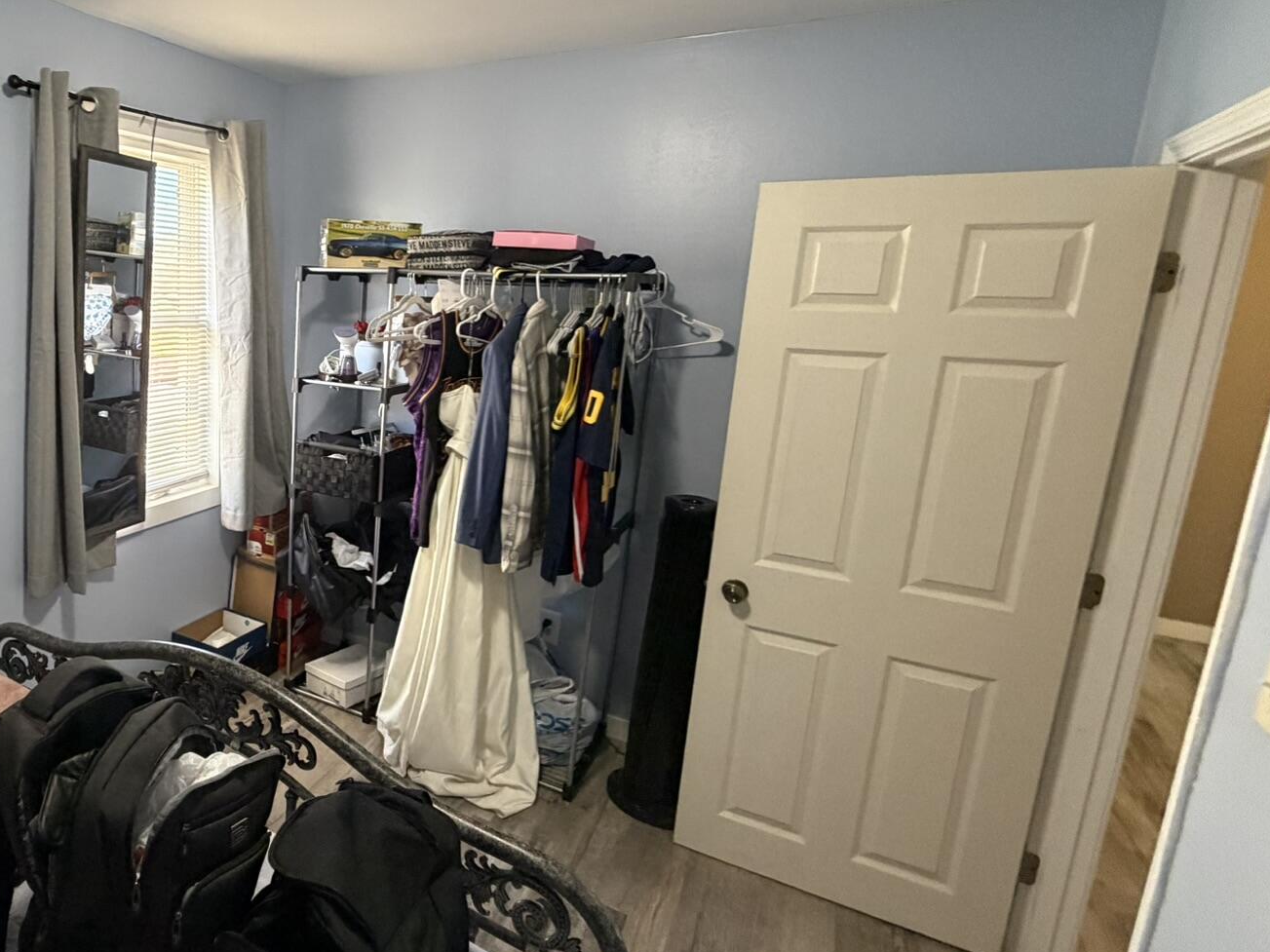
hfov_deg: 70.0
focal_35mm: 22
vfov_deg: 61.0
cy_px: 436
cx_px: 281
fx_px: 807
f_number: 2.2
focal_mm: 2.22
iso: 400
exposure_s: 1/60
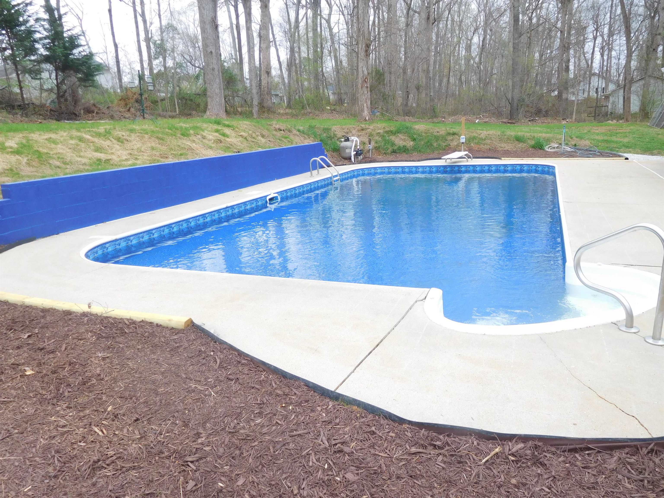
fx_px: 480
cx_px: 332
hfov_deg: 69.4
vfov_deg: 54.9
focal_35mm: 25
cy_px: 249
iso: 125
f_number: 3.4
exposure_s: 1/60
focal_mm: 4.5
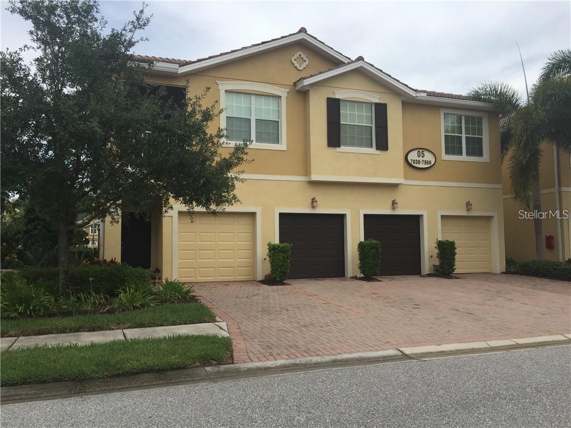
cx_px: 286
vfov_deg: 48.2
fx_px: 478
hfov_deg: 61.7
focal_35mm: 29
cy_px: 214
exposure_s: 1/2326
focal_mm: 4.15
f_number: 2.2
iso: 32
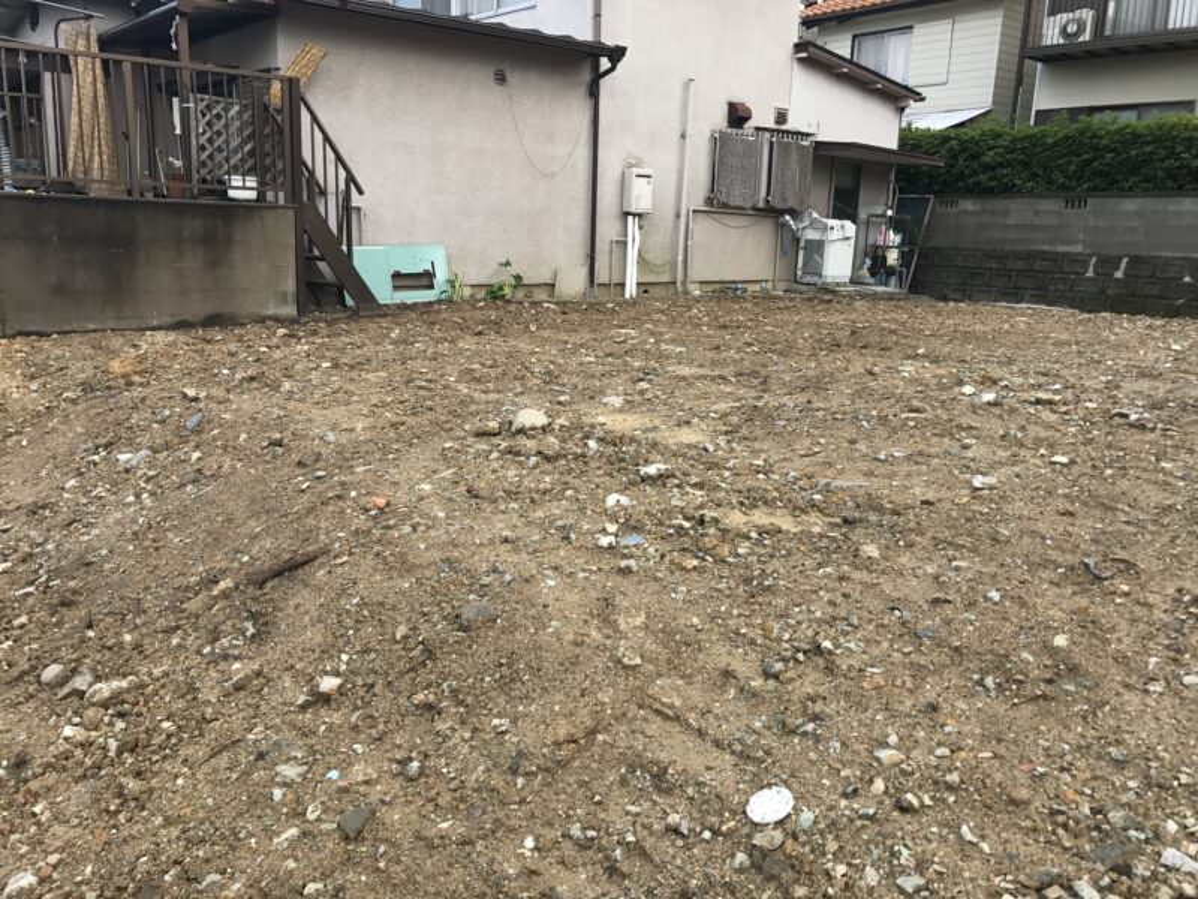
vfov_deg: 49.7
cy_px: 450
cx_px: 599
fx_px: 969
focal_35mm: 28
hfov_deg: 63.4
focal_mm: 3.99
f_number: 1.8
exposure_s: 1/766
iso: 20
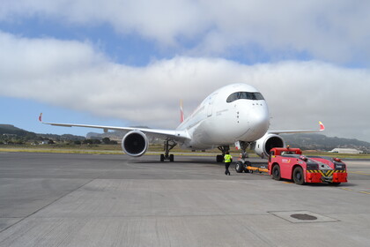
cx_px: 185
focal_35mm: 27
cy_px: 124
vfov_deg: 47.9
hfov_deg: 67.4
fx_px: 277
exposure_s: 1/320
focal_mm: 18
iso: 100
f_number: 9
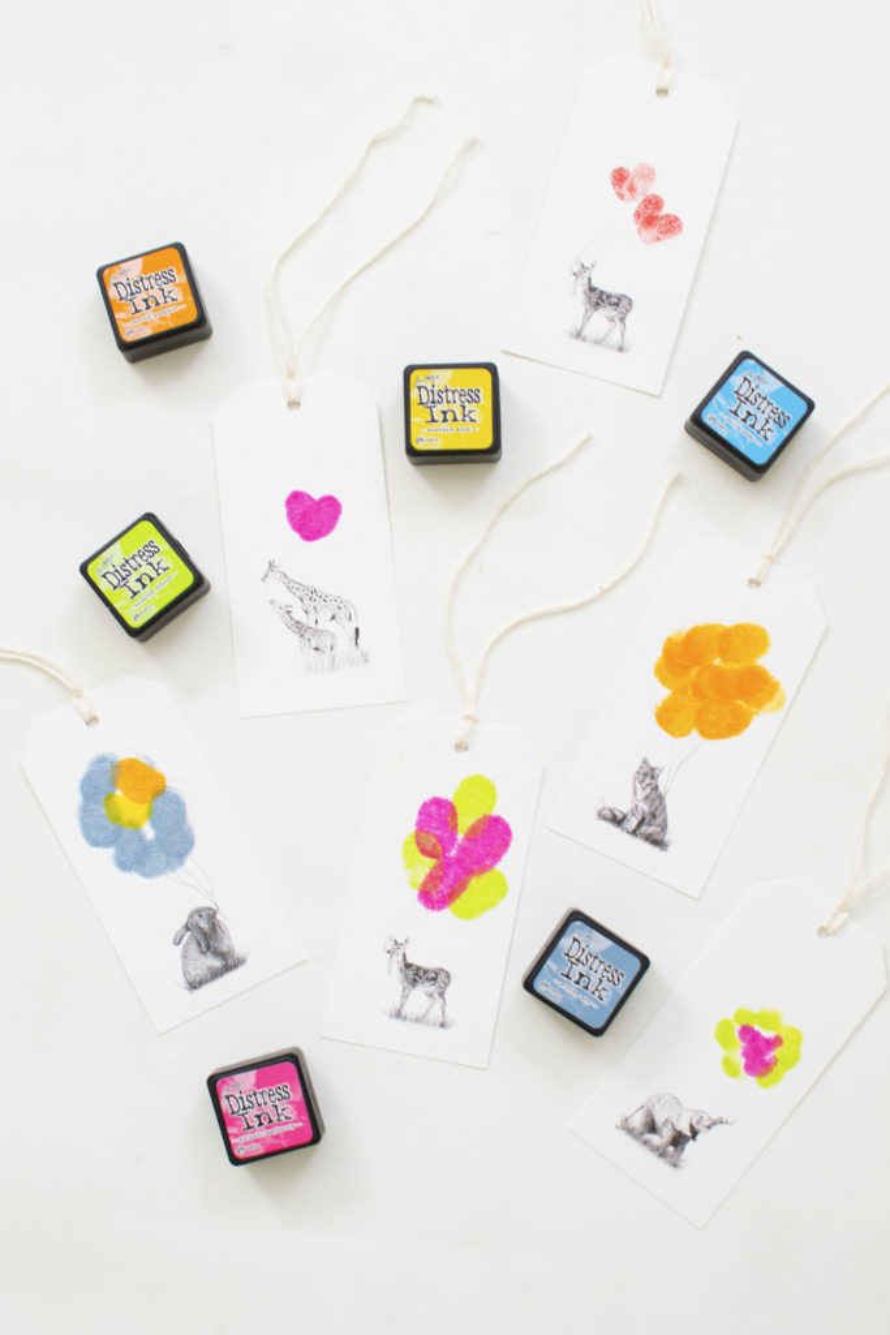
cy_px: 668
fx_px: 1946
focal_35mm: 52
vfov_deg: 37.8
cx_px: 445
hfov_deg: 25.8
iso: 200
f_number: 4.5
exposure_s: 1/15
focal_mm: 35
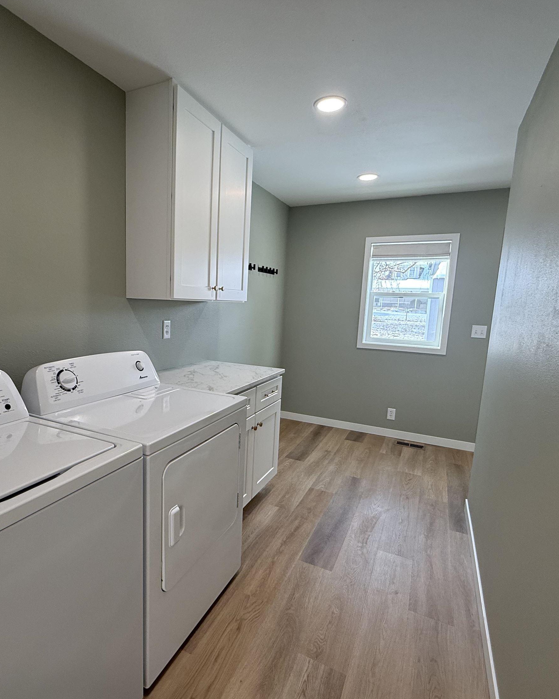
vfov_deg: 83.3
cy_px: 360
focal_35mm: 19
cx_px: 230
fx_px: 393
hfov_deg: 70.3
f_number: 2.2
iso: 100
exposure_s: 1/120
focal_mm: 2.22
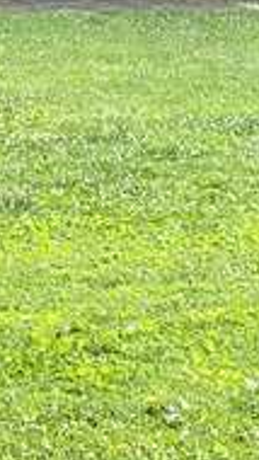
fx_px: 2903
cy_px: -136
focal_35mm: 238
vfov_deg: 8.9
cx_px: 61
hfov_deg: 5.1
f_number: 2
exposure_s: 1/417
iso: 20
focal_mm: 6
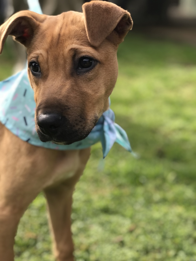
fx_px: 430
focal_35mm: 57
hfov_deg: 25.7
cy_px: 130
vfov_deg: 33.8
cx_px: 98
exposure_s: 1/167
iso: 20
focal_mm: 6.6
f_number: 2.8
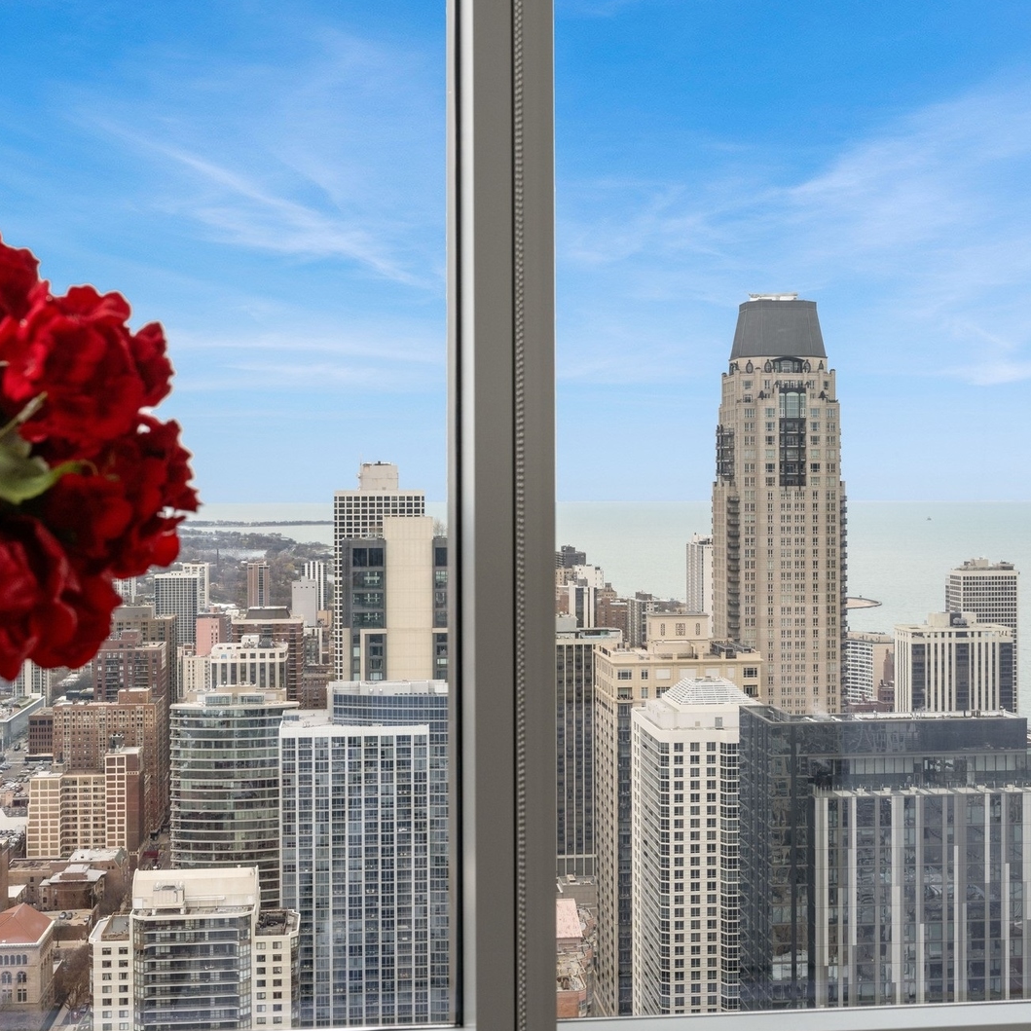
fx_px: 1314
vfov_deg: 42.8
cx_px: 487
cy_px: 512
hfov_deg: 42.8
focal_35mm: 39
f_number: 9.5
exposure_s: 1/45
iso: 200
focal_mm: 30
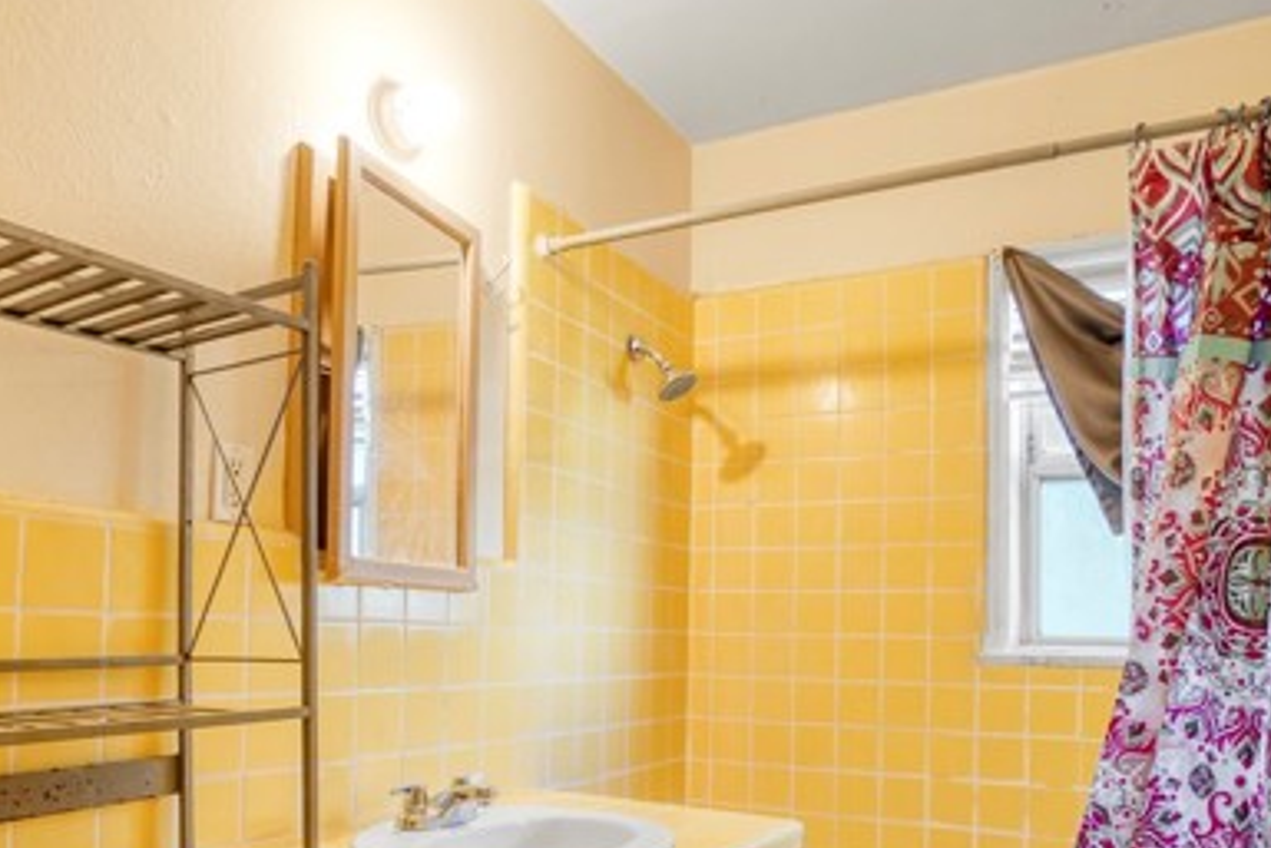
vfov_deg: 49.1
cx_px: 622
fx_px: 883
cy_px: 644
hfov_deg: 71.5
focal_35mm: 25
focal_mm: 10
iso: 2500
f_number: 4
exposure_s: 1/30
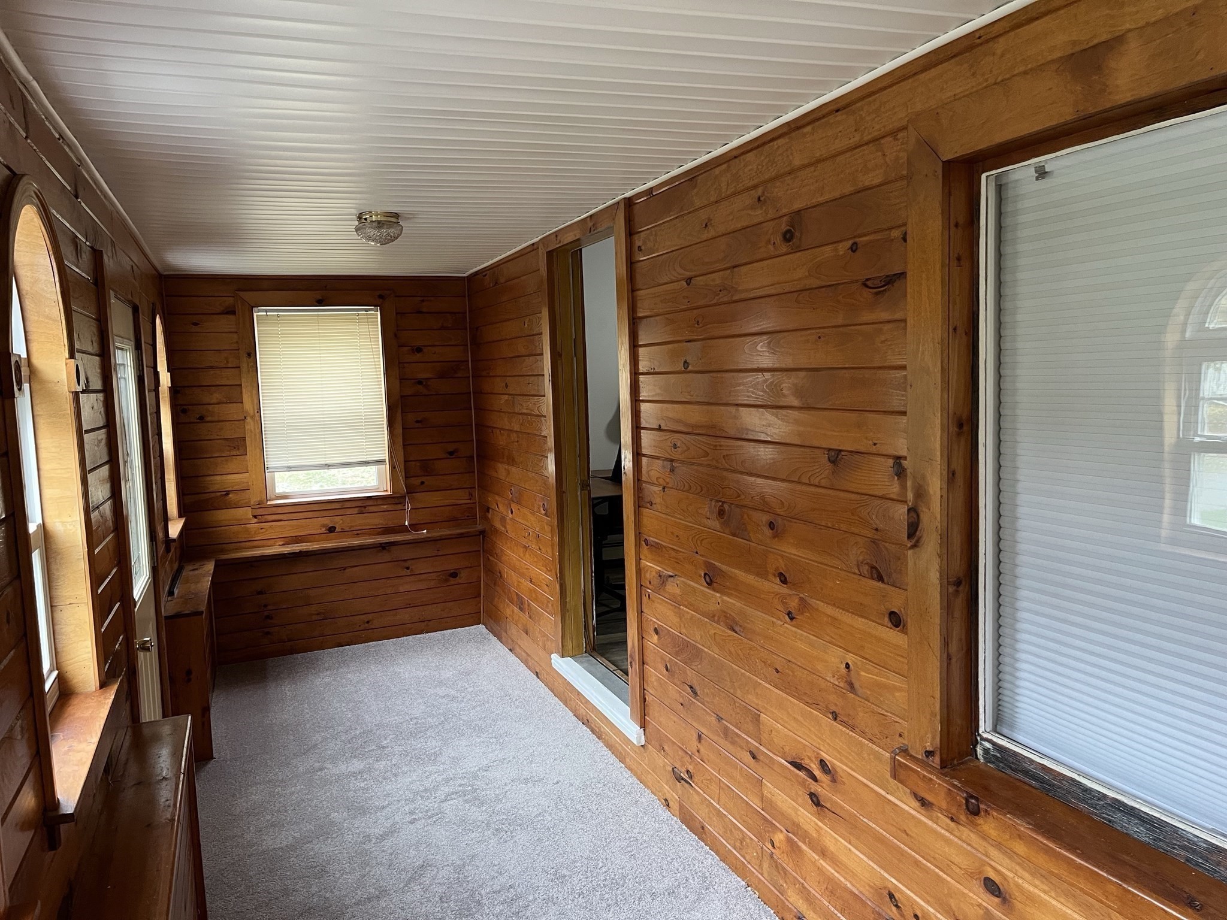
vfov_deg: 53.1
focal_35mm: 26
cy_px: 460
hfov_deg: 67.3
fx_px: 922
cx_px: 614
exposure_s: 1/60
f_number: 1.6
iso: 200
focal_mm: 5.1
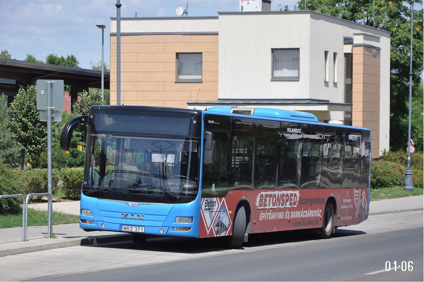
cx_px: 212
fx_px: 1500
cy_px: 141
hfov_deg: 16.1
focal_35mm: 128
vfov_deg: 10.7
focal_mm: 85
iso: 400
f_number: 5.6
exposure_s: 1/1250
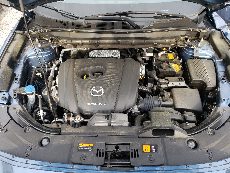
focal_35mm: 26
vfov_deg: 53.1
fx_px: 173
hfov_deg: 67.3
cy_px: 86
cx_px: 115
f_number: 1.5
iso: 50
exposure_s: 1/161
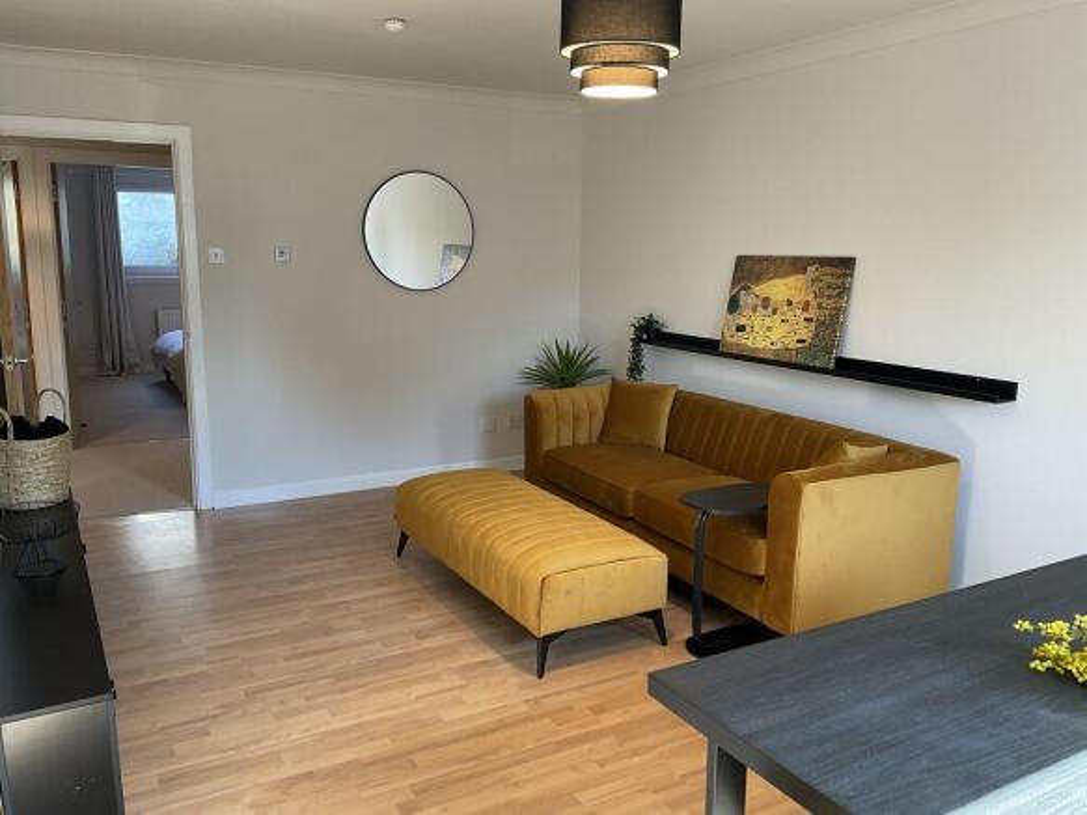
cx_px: 544
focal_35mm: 29
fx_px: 910
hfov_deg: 61.7
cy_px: 408
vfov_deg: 48.2
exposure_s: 1/50
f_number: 1.8
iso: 50
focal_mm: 3
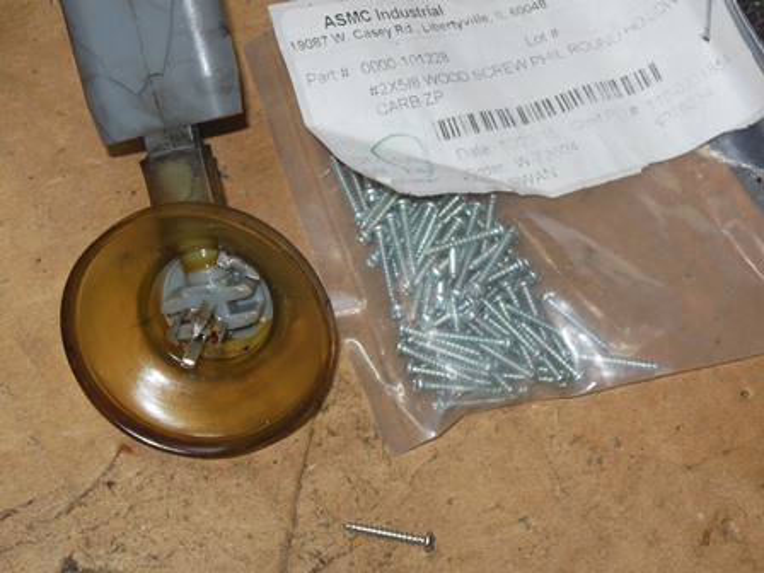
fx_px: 1457
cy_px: 286
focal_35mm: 66
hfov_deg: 29.4
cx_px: 382
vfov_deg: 22.3
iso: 125
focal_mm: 11.7
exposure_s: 1/60
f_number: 4.3
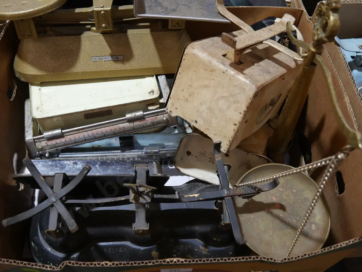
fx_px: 356
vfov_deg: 41.8
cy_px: 136
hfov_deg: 53.9
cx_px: 181
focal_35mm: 34
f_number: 4
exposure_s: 1/60
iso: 320
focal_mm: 17
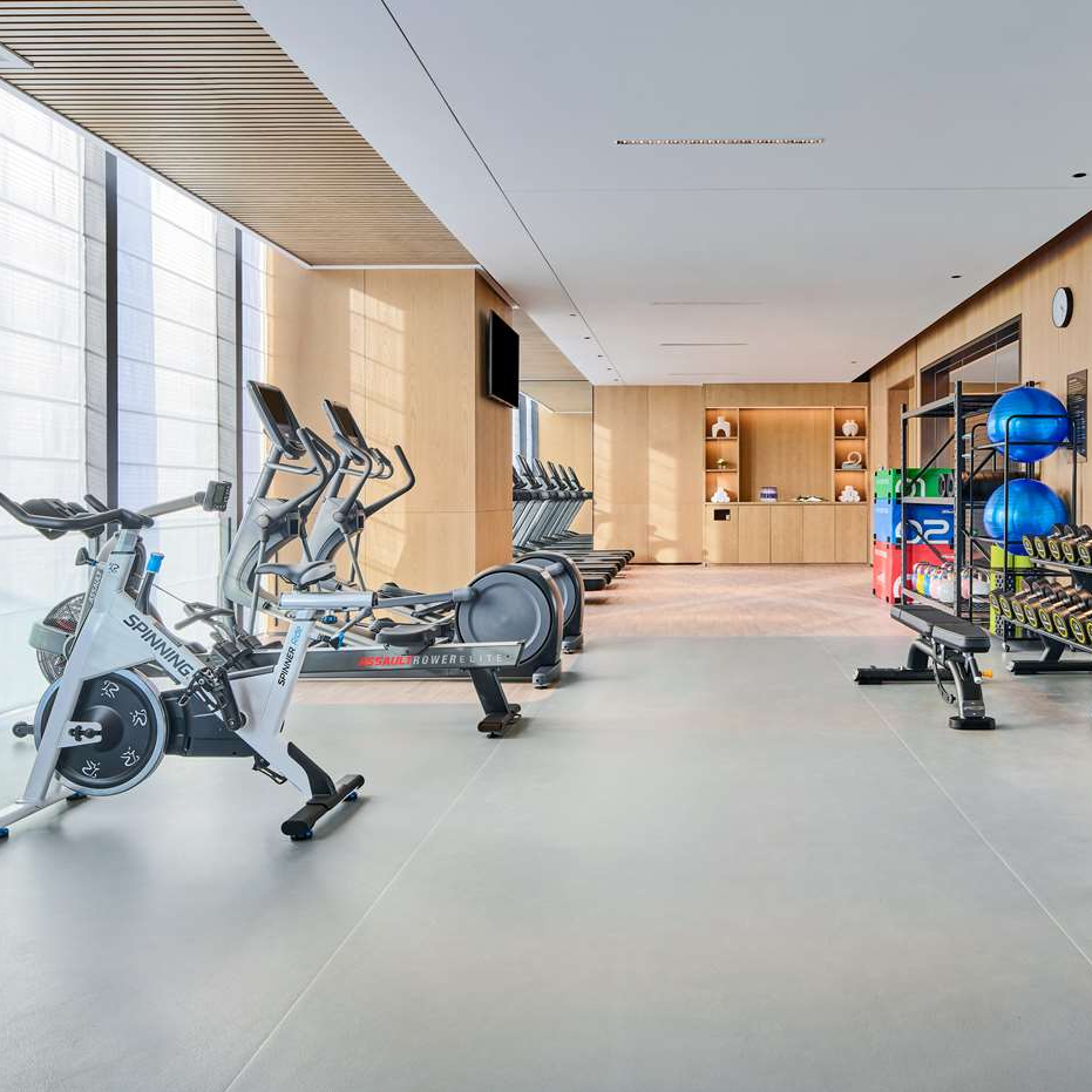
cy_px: 508
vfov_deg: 60.9
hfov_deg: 60.1
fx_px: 928
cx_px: 689
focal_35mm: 26
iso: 320
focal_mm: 19
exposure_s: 1/60
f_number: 11
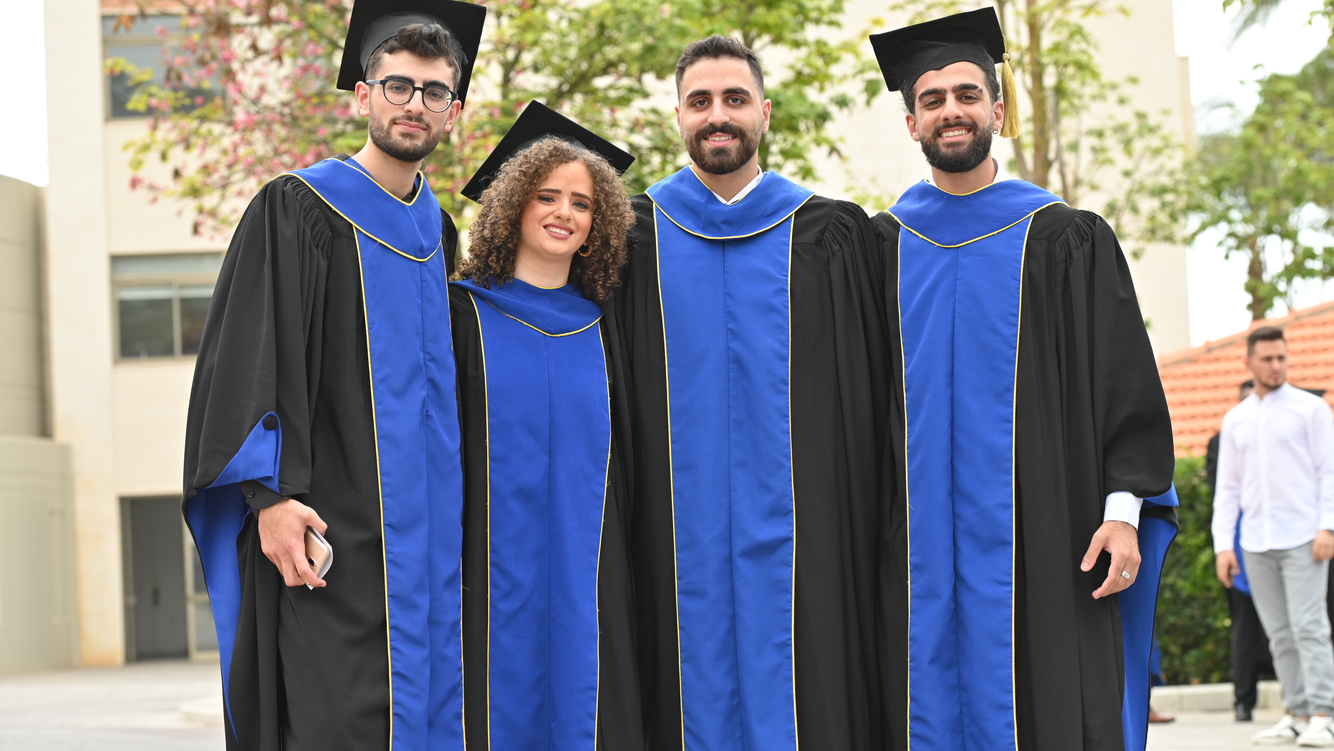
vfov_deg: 12.1
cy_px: 381
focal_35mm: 100
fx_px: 3537
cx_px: 664
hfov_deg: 21.4
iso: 320
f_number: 5.6
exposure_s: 1/500
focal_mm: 95
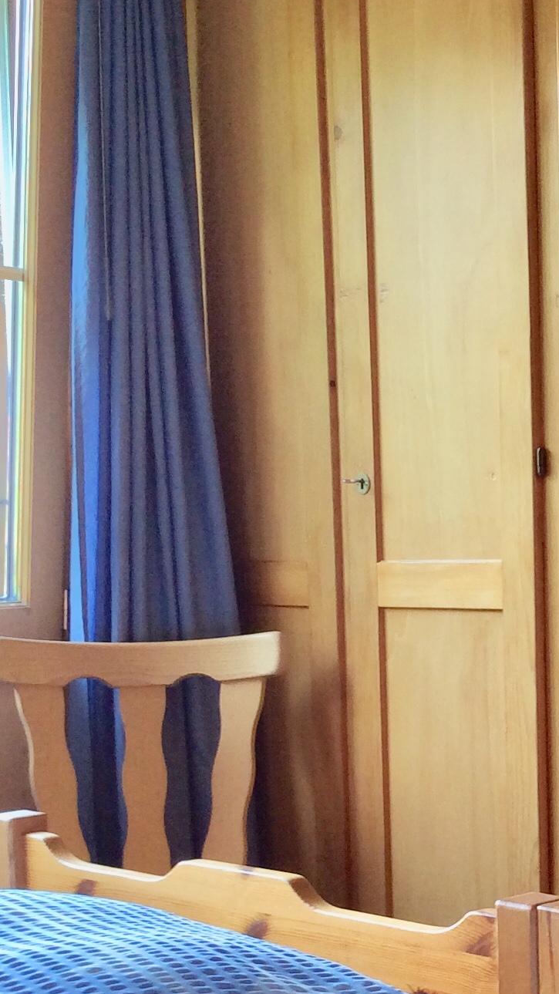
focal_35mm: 70
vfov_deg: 30.0
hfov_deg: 16.6
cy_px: 641
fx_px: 1845
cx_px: 654
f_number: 2.4
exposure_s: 1/25
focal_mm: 3.3
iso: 40
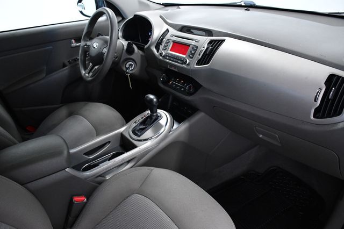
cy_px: 114
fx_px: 258
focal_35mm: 27
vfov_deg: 47.9
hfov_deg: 67.4
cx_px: 172
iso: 2500
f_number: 6.3
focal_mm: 18
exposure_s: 1/160
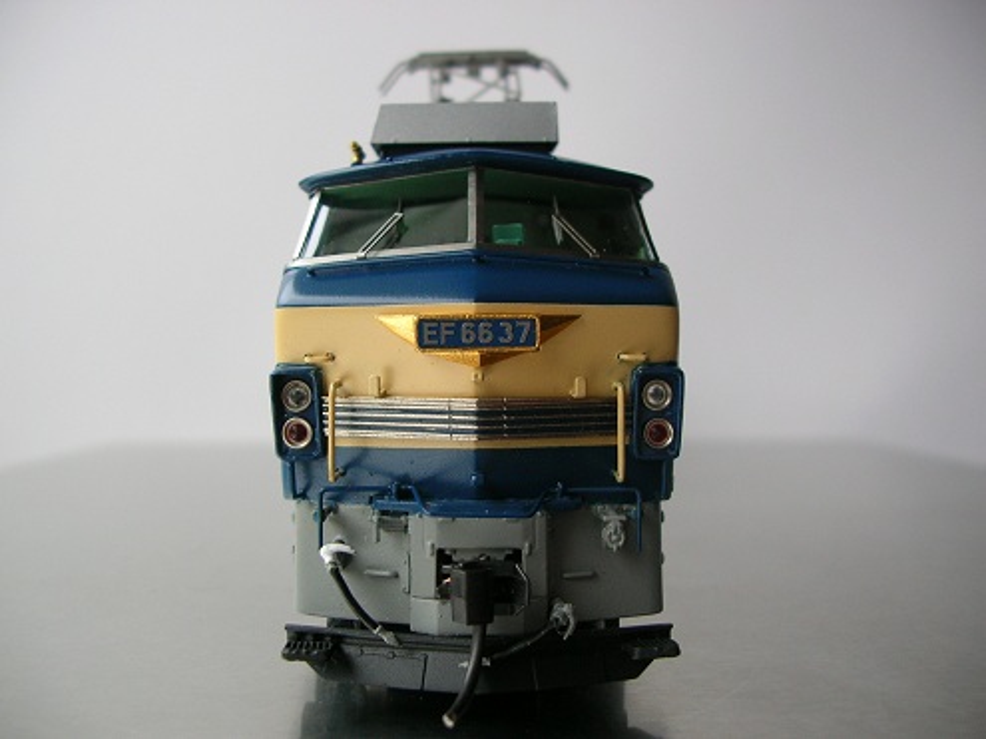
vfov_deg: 40.7
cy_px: 370
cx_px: 493
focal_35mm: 35
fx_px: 997
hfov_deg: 52.6
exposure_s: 1/7.9
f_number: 2.8
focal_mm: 5.8
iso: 50
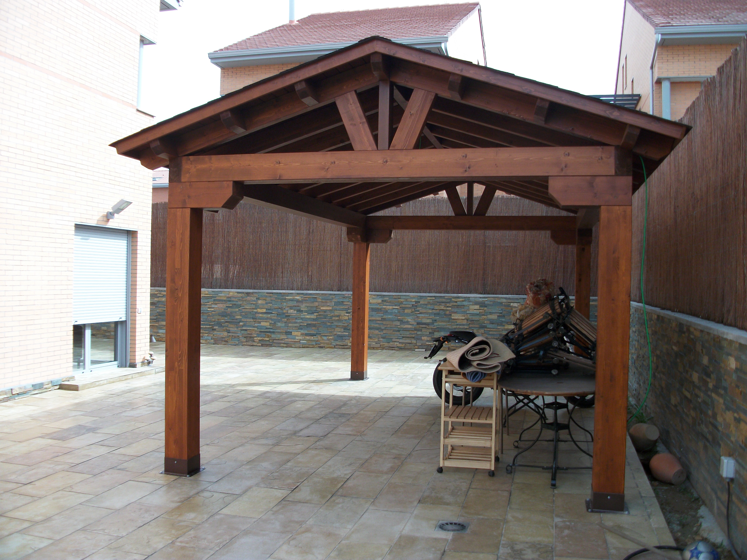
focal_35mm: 31
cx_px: 374
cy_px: 280
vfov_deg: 45.4
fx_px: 669
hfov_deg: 58.4
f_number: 2.9
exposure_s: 1/442
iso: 80
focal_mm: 5.7
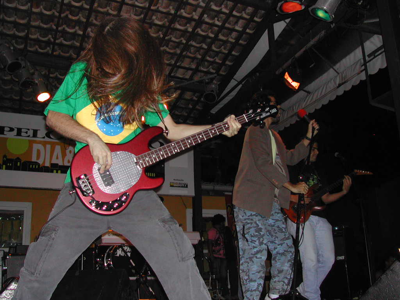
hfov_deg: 49.0
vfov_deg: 37.7
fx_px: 439
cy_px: 150
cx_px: 200
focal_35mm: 38
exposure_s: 1/60
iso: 217
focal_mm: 8
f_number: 2.8
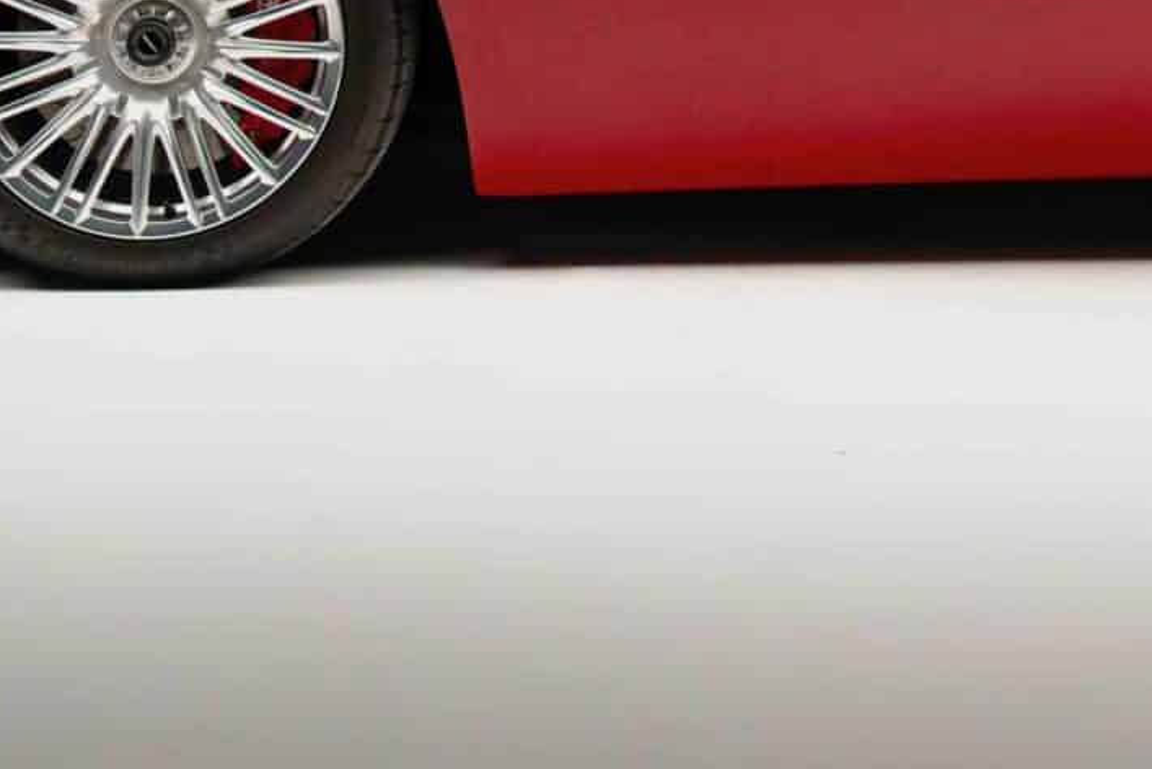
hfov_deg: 9.0
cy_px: -447
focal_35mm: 228
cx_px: 1132
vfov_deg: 6.0
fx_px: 7299
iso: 1250
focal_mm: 63
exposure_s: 1/100
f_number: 2.8
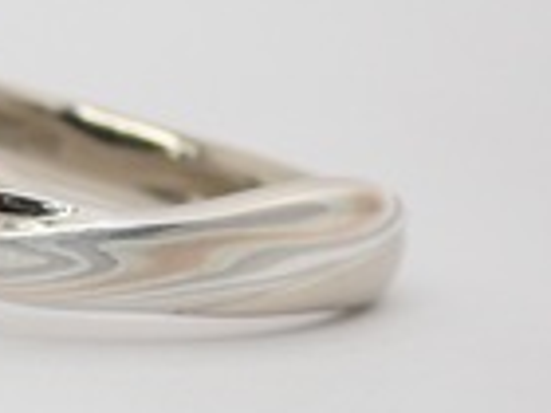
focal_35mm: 248
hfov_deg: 7.9
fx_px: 3948
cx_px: -181
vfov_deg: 6.0
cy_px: 234
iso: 200
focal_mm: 13.65
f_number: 4.1
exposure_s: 1/125
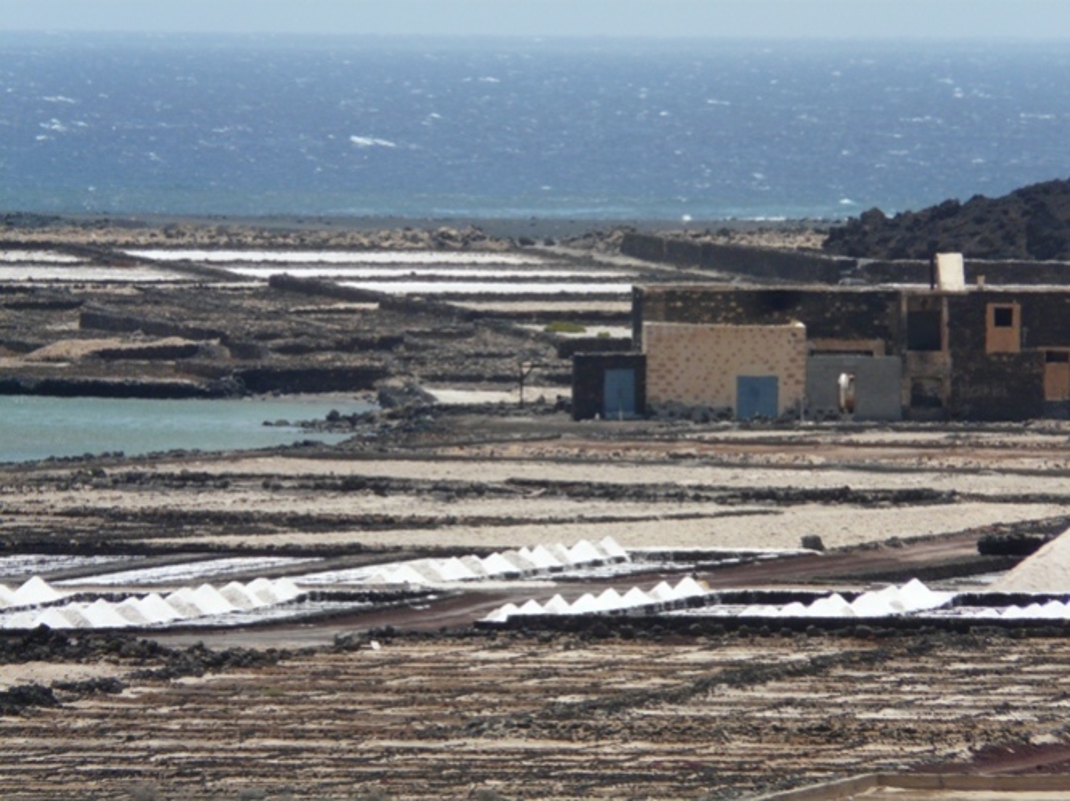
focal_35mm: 504
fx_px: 15573
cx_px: 535
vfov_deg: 2.9
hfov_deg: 3.9
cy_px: 400
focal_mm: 82.8
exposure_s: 1/400
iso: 100
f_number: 6.3
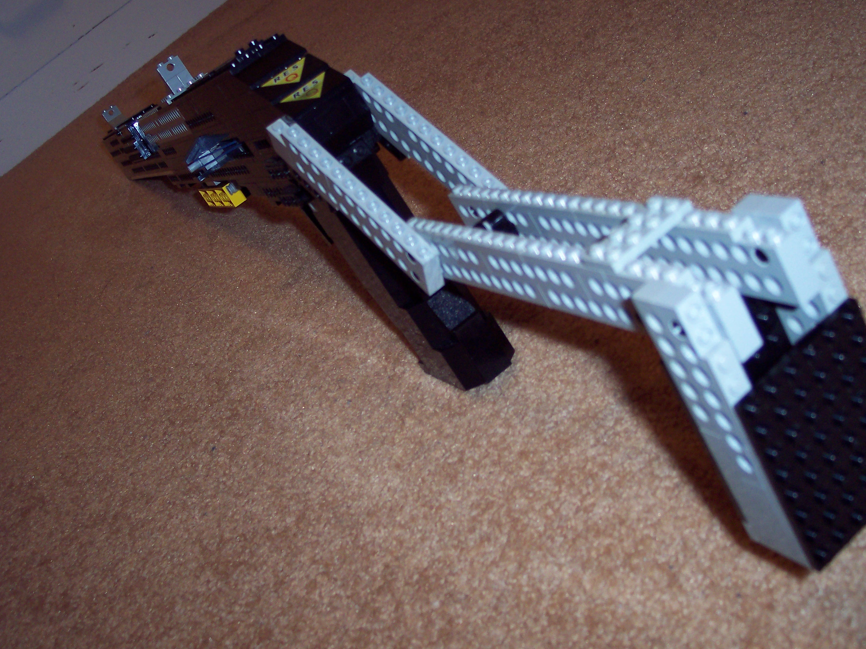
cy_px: 335
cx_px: 473
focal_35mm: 42
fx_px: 1050
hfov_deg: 44.8
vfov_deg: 34.3
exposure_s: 1/30
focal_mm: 8
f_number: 2.8
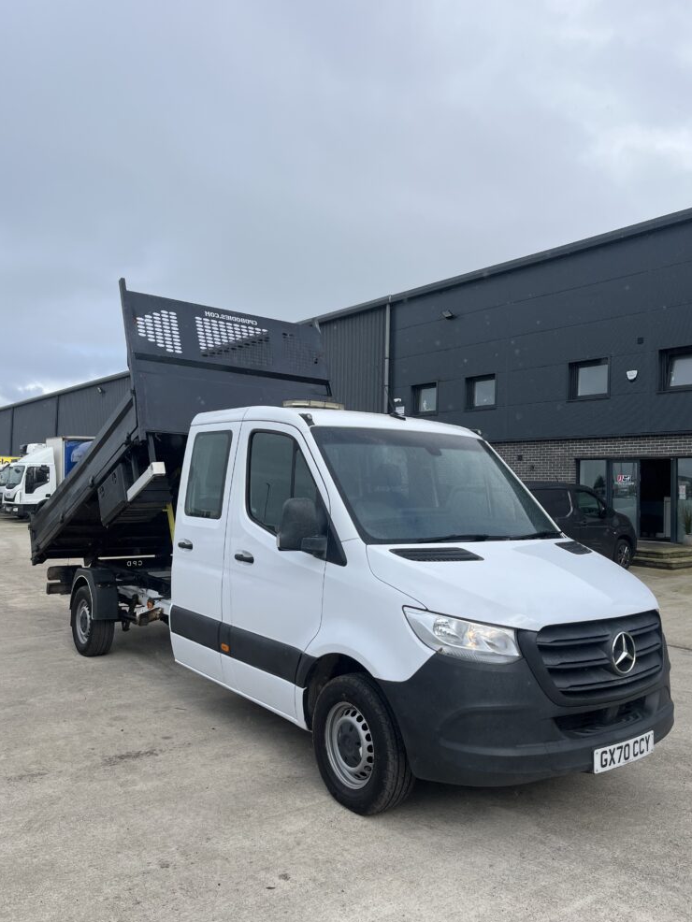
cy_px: 463
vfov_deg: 65.3
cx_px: 341
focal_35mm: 27
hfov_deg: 51.4
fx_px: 719
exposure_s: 1/2101
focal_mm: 5.1
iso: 50
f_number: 1.6
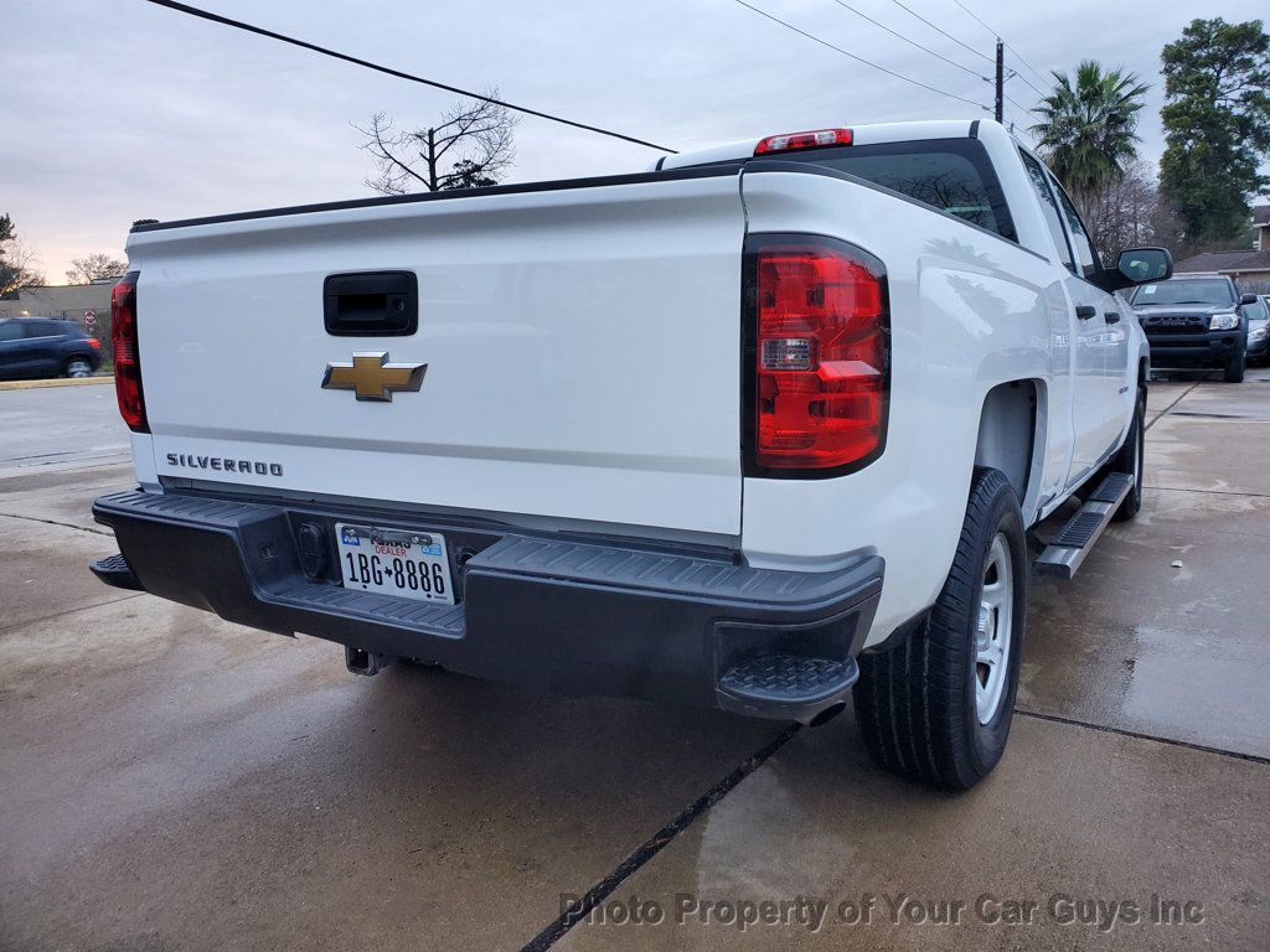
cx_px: 635
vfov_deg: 53.1
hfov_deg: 67.3
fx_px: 954
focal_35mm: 26
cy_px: 476
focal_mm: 4.3
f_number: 2.4
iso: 200
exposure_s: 1/120
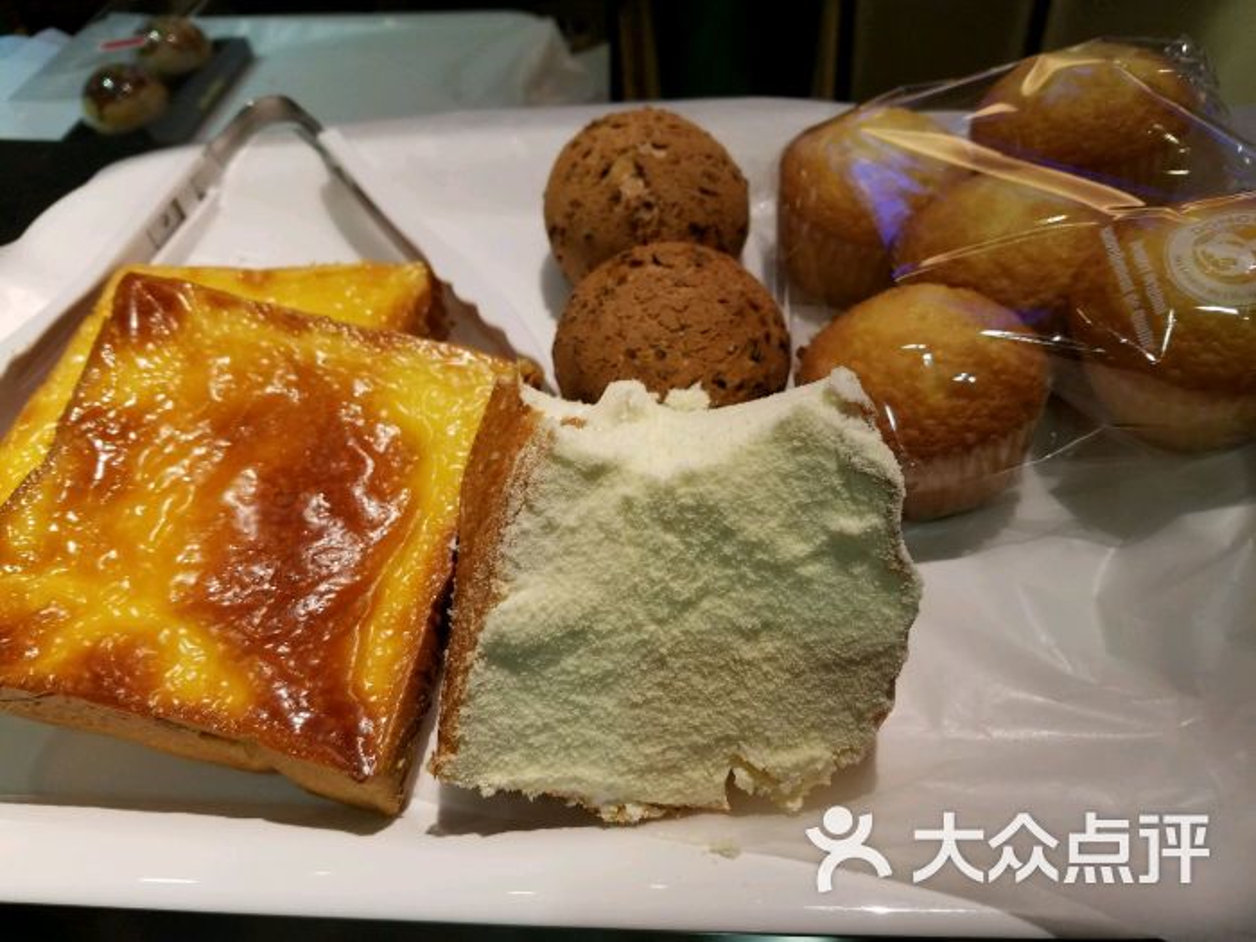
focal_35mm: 26
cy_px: 471
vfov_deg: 53.1
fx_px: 943
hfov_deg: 67.3
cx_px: 628
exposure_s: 1/100
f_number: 1.7
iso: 100
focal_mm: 4.2
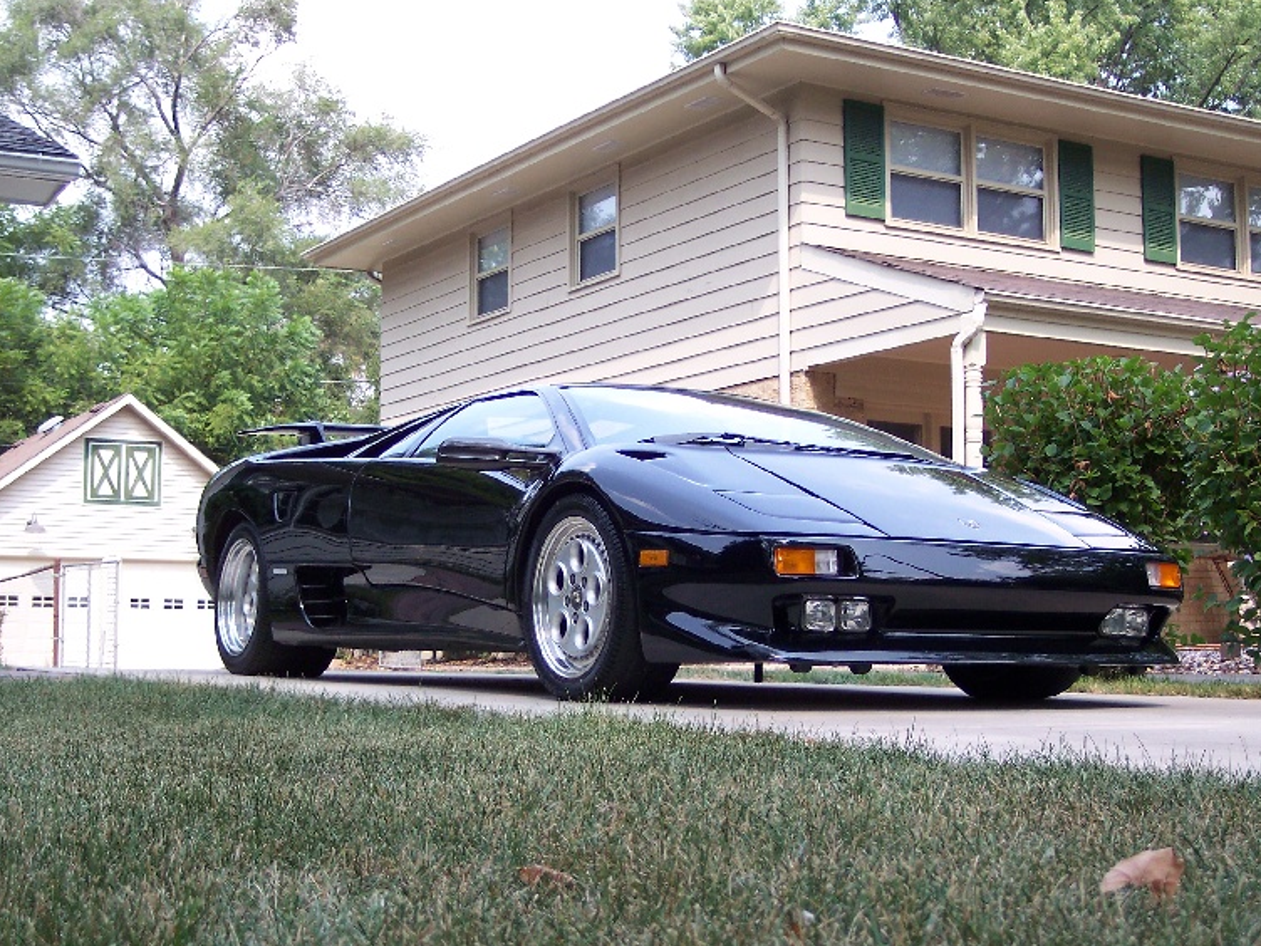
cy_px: 498
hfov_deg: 34.3
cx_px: 622
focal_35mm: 56
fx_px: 2040
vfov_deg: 26.1
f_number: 3.4
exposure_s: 1/500
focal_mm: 10.7
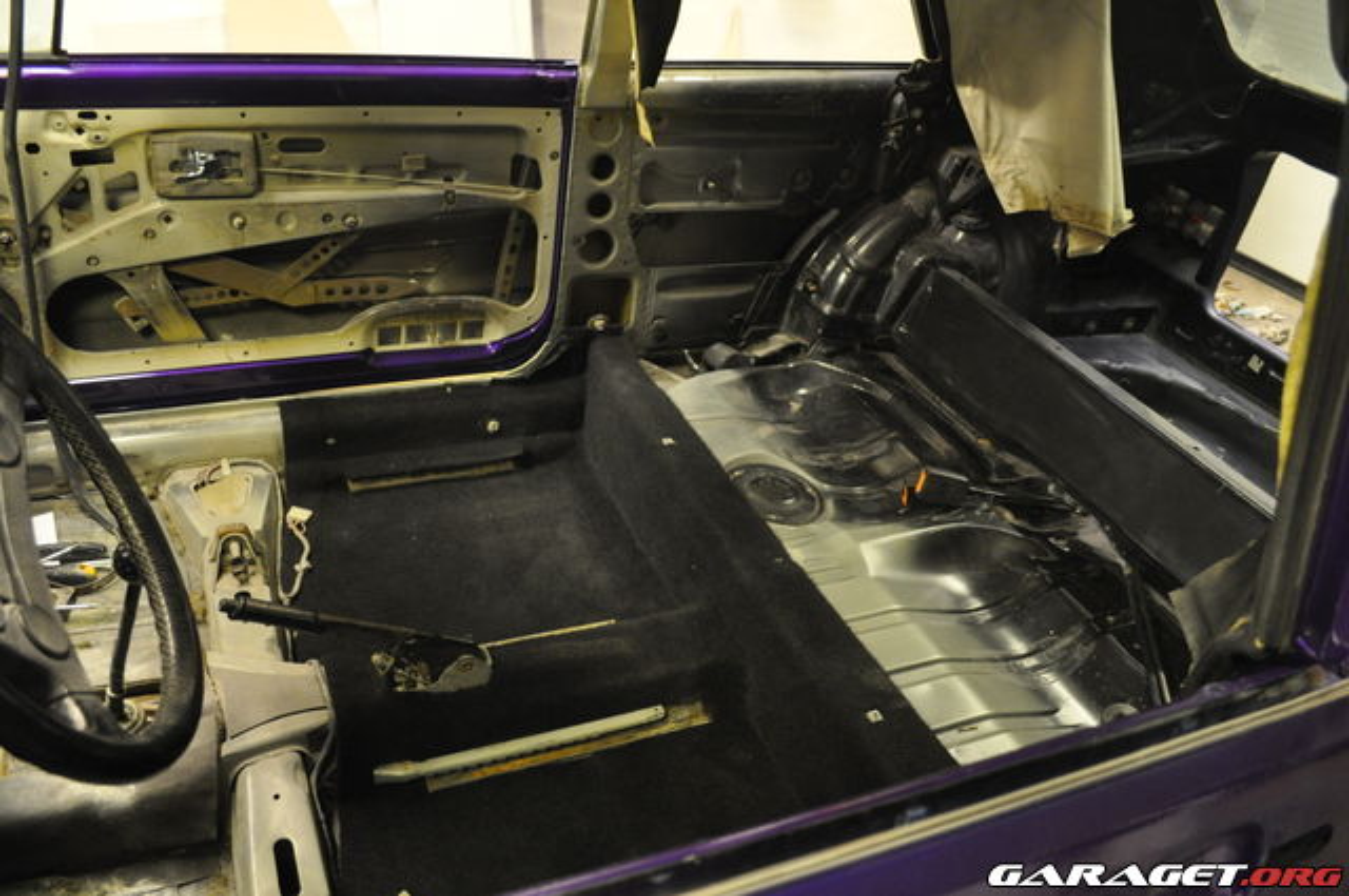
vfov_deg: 47.8
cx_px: 674
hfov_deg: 67.4
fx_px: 1010
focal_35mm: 27
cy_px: 448
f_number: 3.5
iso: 1600
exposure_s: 1/20
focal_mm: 18
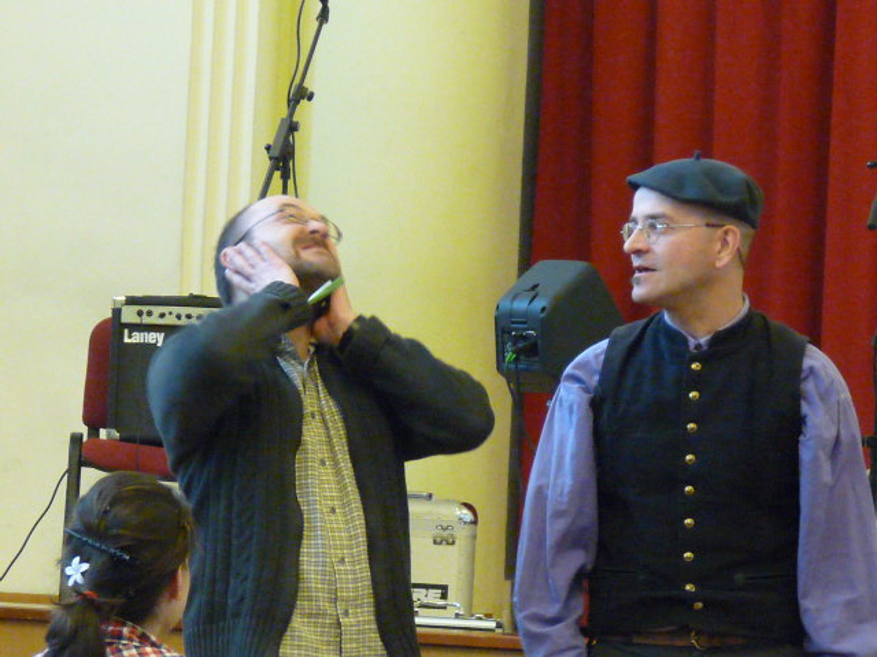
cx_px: 438
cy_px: 328
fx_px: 6207
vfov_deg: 6.1
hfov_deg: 8.1
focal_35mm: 245
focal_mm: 24.5
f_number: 3.6
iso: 800
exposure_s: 1/25
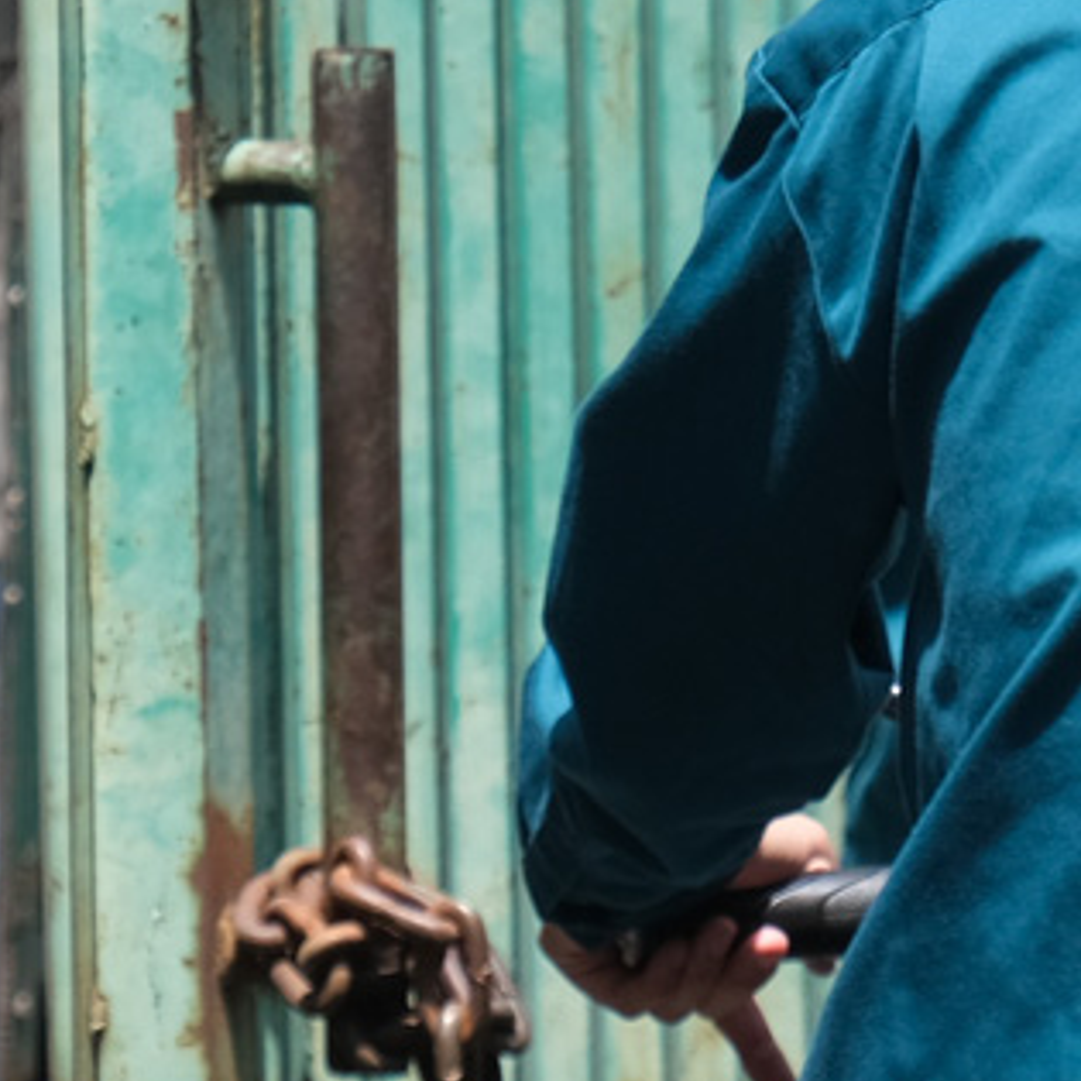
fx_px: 29713
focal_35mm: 841
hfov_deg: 2.1
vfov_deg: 2.1
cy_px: 1086
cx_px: 614
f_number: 5.6
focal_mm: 104.2
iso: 160
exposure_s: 1/240
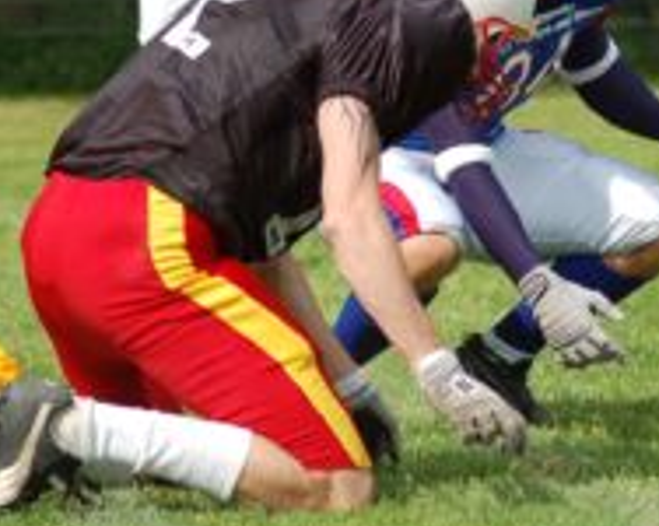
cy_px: 207
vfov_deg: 4.6
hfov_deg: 5.7
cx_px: 443
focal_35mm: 339
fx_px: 6605
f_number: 4.2
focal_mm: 100
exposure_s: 1/1000
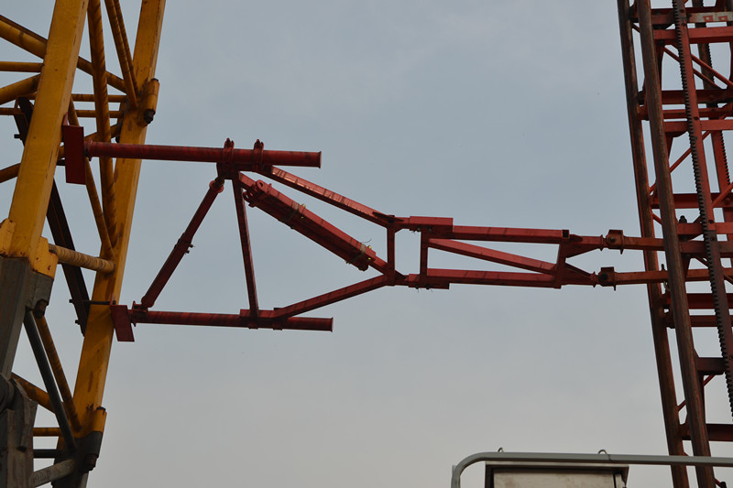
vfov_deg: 18.9
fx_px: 1466
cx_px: 366
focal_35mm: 72
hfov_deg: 28.1
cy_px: 244
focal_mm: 48
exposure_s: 1/400
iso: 100
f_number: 8
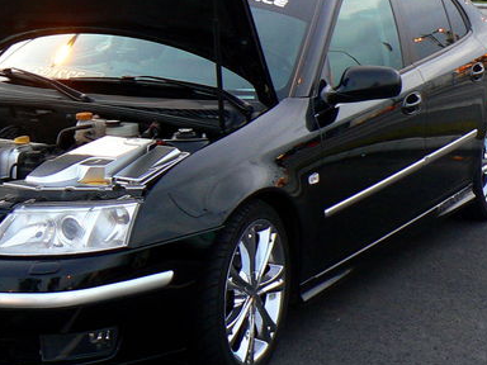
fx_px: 1196
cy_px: 117
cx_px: 157
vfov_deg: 17.3
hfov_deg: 22.9
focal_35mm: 85
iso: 80
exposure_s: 1/3.2
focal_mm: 6.9
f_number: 2.8
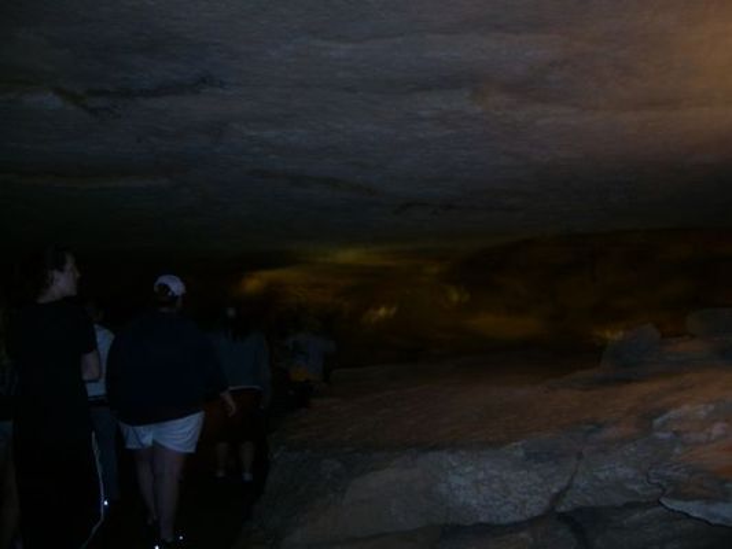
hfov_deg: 52.6
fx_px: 740
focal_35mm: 35
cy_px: 274
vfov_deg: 40.7
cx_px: 366
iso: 80
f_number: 2.8
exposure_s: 2
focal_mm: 5.8
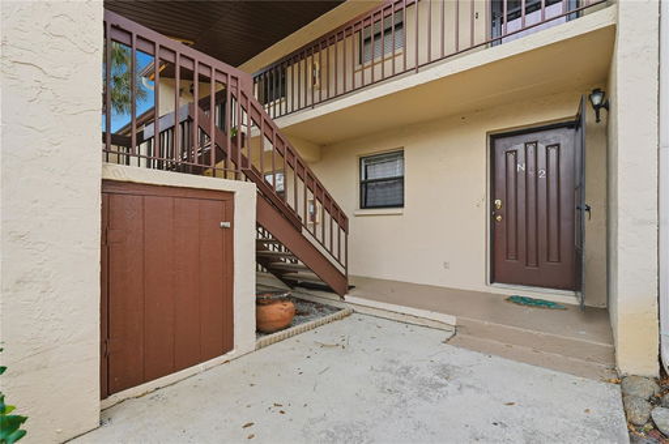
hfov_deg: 96.8
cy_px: 222
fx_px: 297
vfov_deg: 73.6
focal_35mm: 16
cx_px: 334
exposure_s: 1/2000
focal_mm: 16
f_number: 7.1
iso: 500
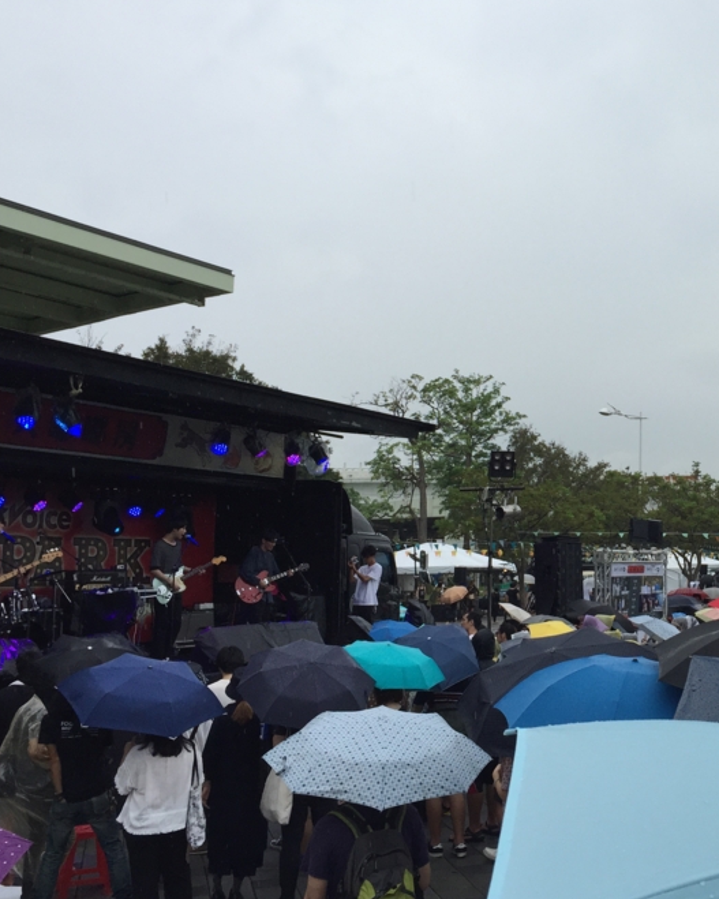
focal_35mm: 44
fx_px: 1171
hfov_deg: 32.5
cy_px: 416
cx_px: 640
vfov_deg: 42.0
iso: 32
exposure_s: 1/719
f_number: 2.2
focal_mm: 4.15
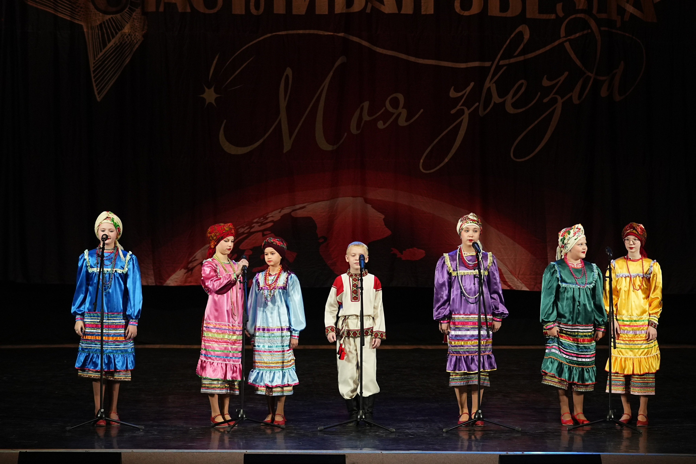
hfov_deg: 16.7
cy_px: 232
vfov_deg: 11.1
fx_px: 2378
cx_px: 348
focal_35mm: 123
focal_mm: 82
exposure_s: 1/400
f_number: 2.8
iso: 2500
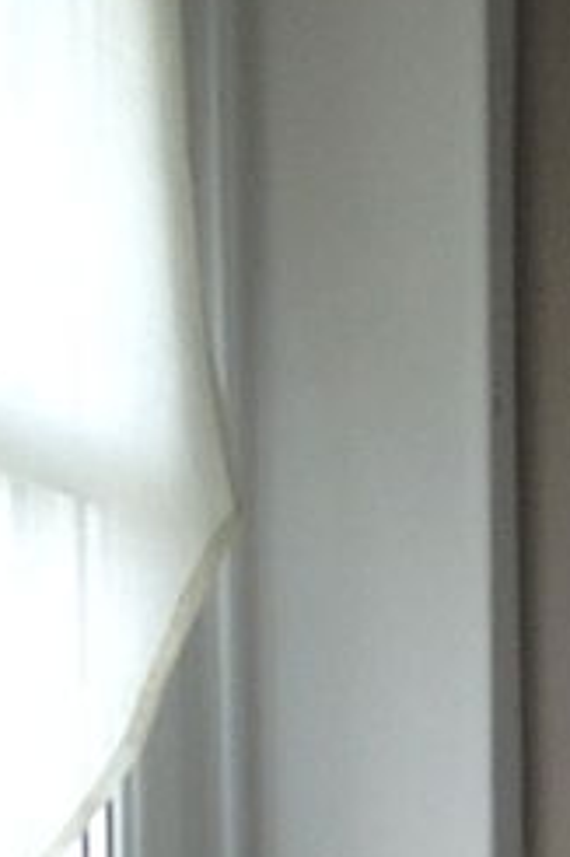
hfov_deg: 5.6
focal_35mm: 238
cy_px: 1686
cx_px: 1322
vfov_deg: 8.3
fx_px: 5660
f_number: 2.4
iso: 50
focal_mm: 4.28
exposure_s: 1/40
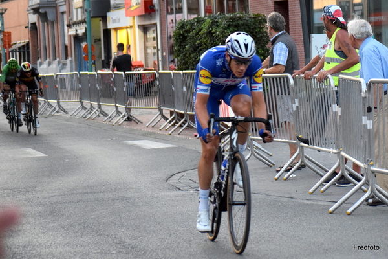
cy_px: 130
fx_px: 1212
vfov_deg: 12.2
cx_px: 194
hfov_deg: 18.2
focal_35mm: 112
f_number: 4.2
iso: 3200
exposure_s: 1/400
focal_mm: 75
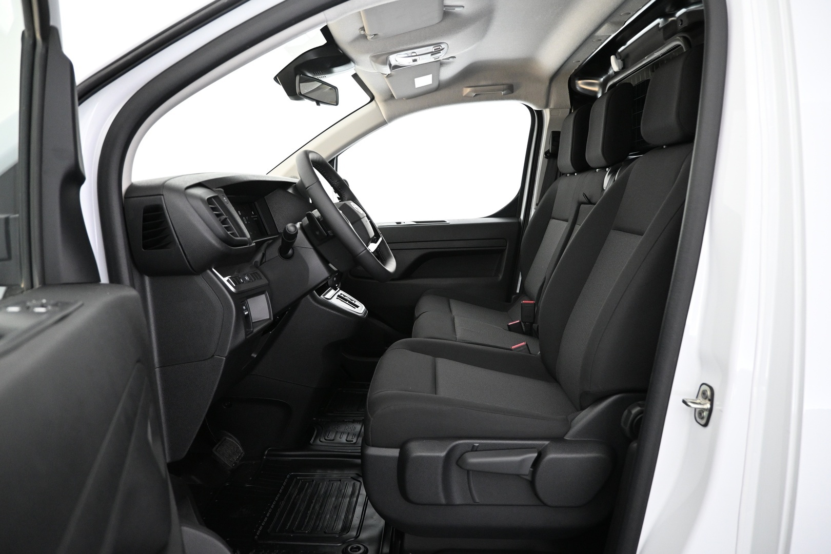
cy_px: 277
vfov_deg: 53.1
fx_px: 554
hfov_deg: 73.7
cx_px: 416
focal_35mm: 24
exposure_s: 1/30
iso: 1600
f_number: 3.5
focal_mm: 16
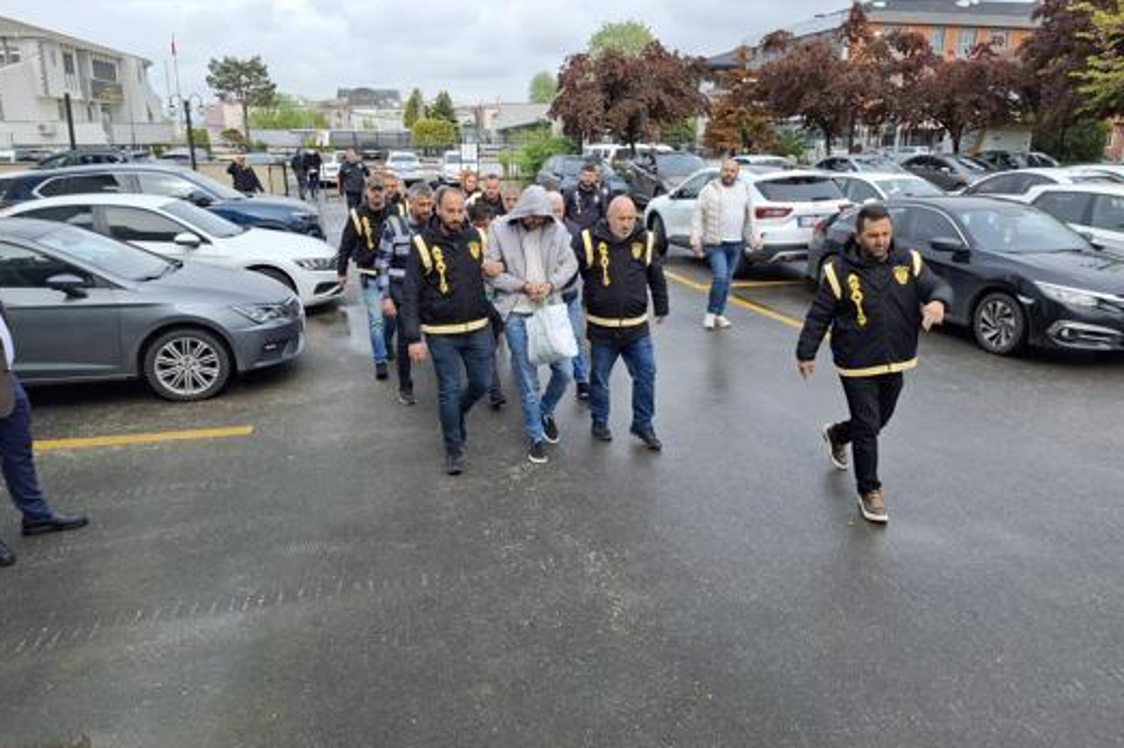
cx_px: 576
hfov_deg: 71.5
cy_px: 346
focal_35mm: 25
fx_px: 780
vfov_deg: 51.2
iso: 50
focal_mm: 5.54
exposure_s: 1/768
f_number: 1.8
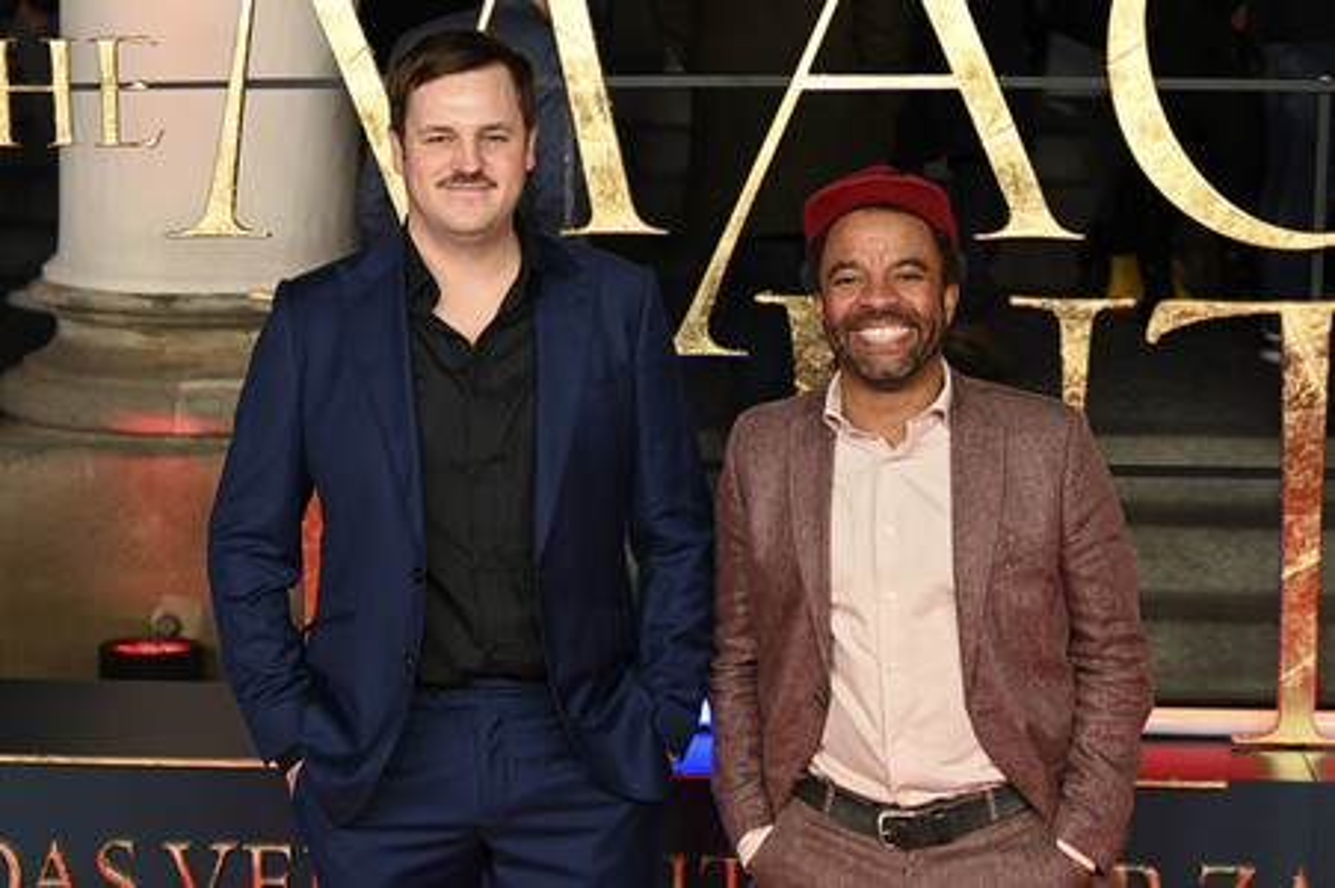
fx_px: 2779
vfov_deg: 18.2
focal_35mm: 75
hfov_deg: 27.0
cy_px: 444
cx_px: 668
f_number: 5.6
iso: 640
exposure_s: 1/125
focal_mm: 75
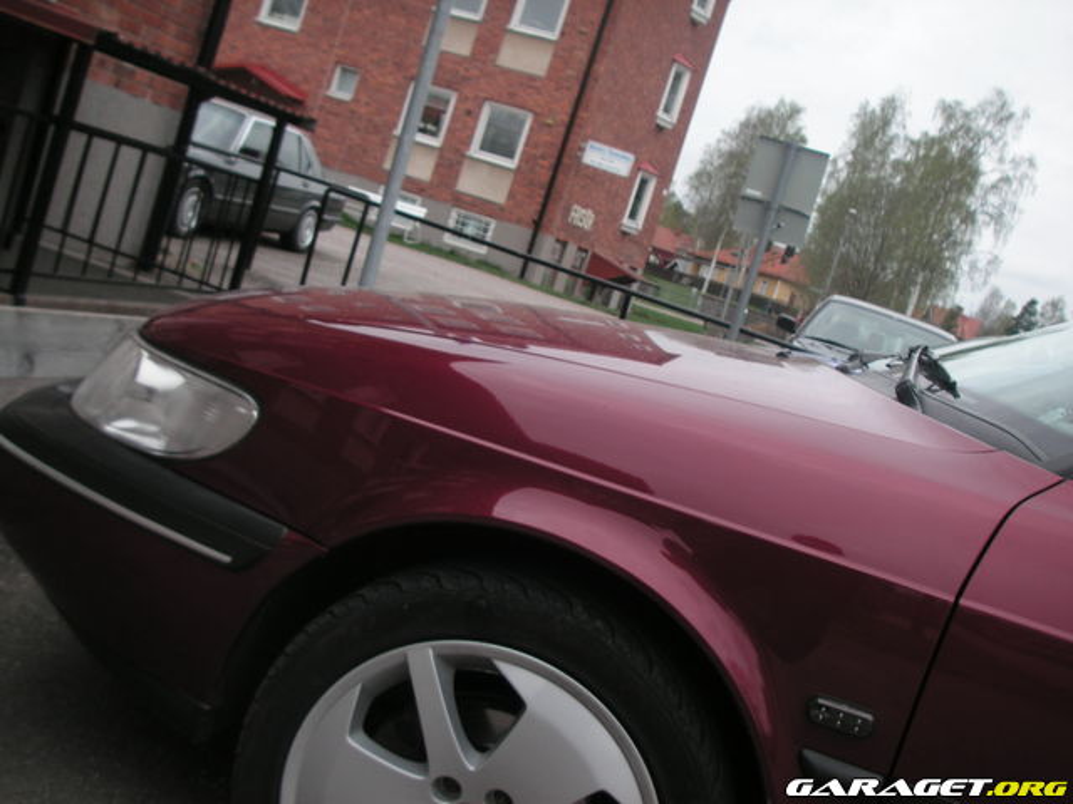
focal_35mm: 38
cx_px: 536
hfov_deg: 49.0
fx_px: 1178
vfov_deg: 37.7
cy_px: 402
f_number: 3.3
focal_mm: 6.3
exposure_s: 1/250
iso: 50
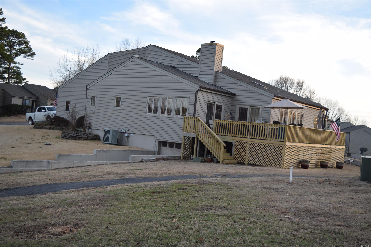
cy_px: 124
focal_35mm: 42
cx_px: 186
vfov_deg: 31.9
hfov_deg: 46.4
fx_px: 433
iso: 100
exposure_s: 1/100
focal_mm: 28
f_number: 4.5
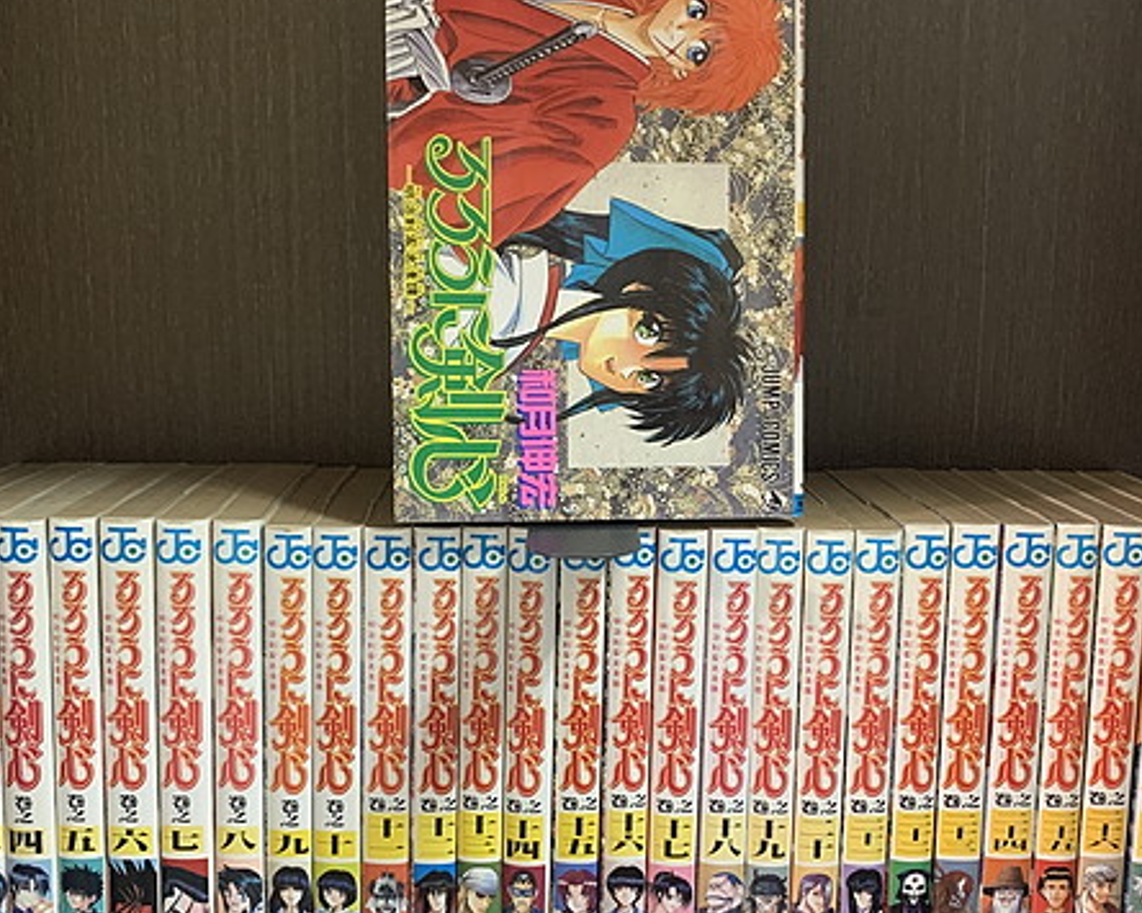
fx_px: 1352
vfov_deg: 37.3
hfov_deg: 45.8
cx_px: 584
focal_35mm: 40
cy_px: 493
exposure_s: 1/33
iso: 320
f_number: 1.8
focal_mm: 4.25
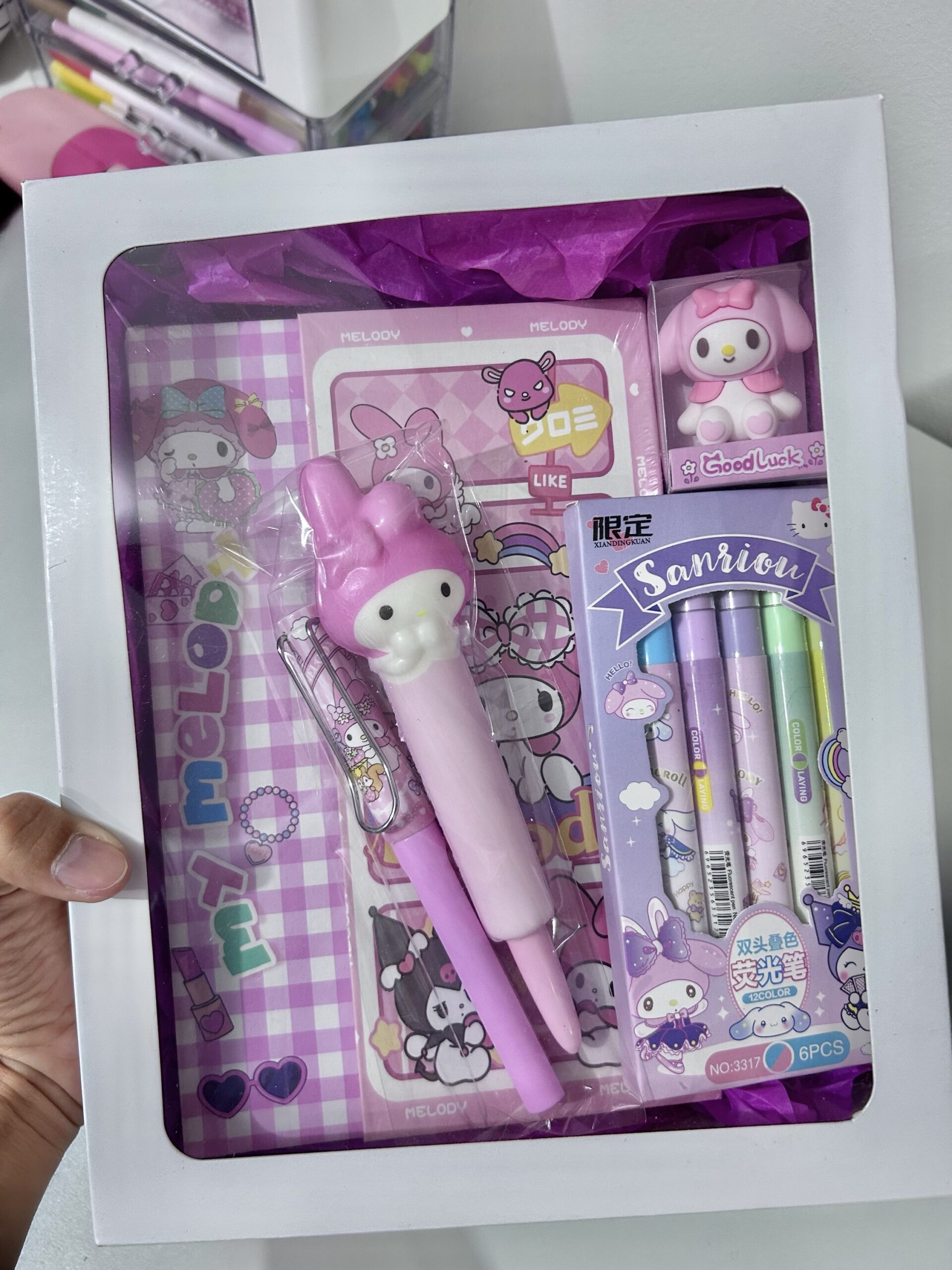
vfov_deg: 67.3
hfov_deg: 53.1
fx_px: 953
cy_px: 635
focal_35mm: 26
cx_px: 476
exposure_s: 1/60
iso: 160
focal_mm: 5.7
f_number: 1.5
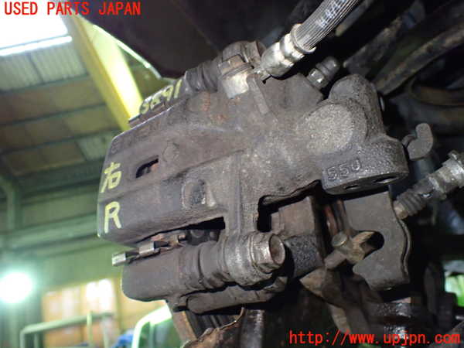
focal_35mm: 30
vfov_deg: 46.8
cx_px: 232
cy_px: 174
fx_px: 402
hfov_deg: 60.0
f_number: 2.3
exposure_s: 1/30
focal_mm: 5.4
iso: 1000
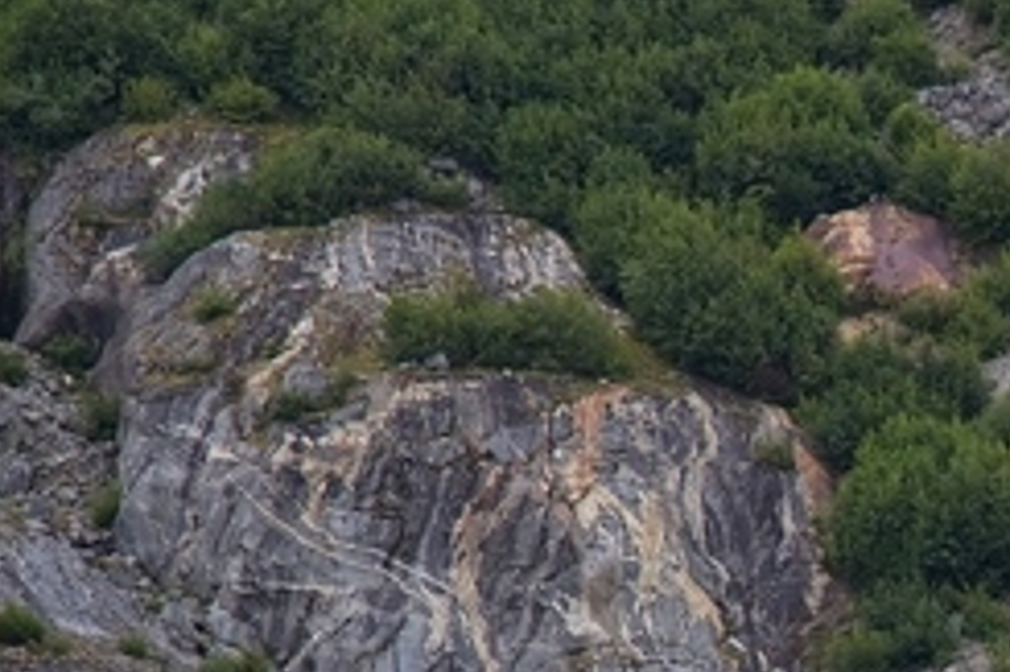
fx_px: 17606
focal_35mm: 628
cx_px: 1575
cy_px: 767
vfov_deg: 2.2
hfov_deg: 3.3
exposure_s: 1/250
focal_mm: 120
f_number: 4
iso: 110
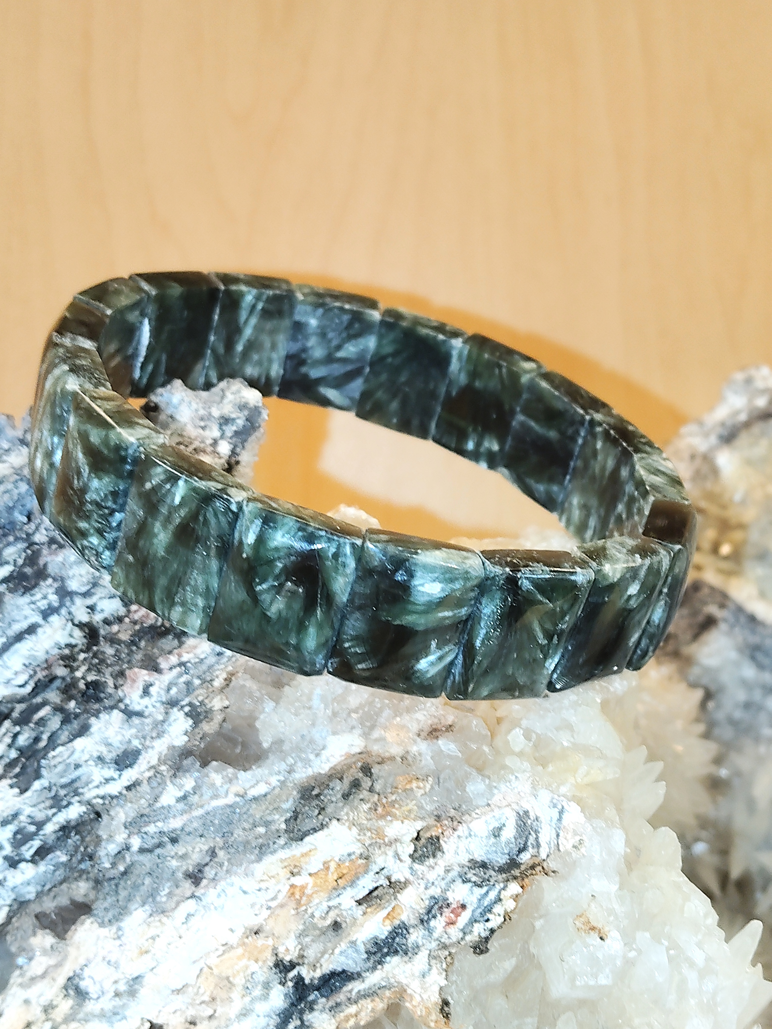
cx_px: 386
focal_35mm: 50
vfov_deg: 38.2
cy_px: 514
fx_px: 1487
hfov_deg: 29.1
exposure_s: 1/25
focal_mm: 4.15
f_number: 1.8
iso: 167
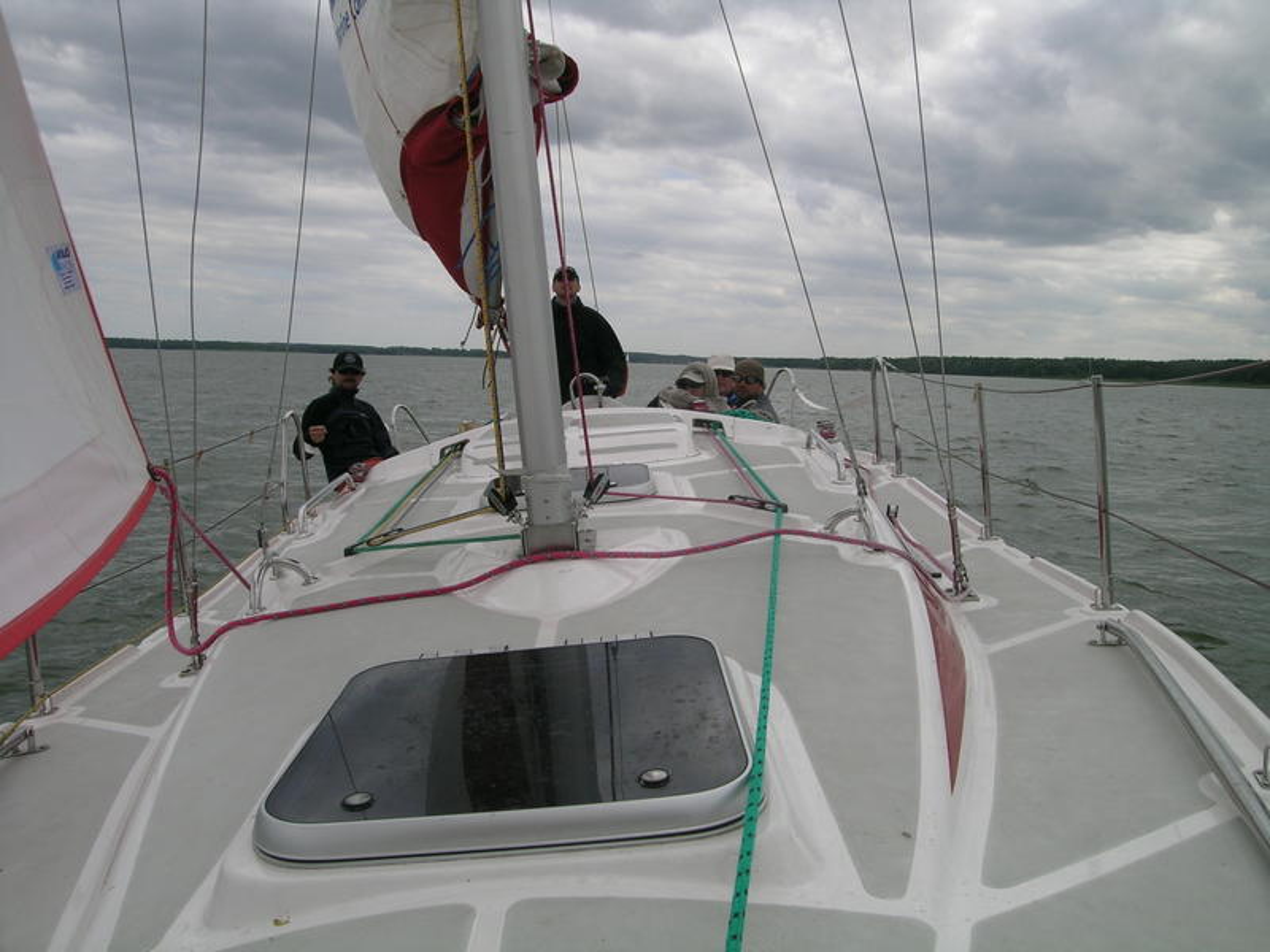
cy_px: 476
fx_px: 1027
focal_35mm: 28
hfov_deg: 63.4
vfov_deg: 49.7
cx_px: 635
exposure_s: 1/228
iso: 50
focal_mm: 5.8
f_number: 7.1
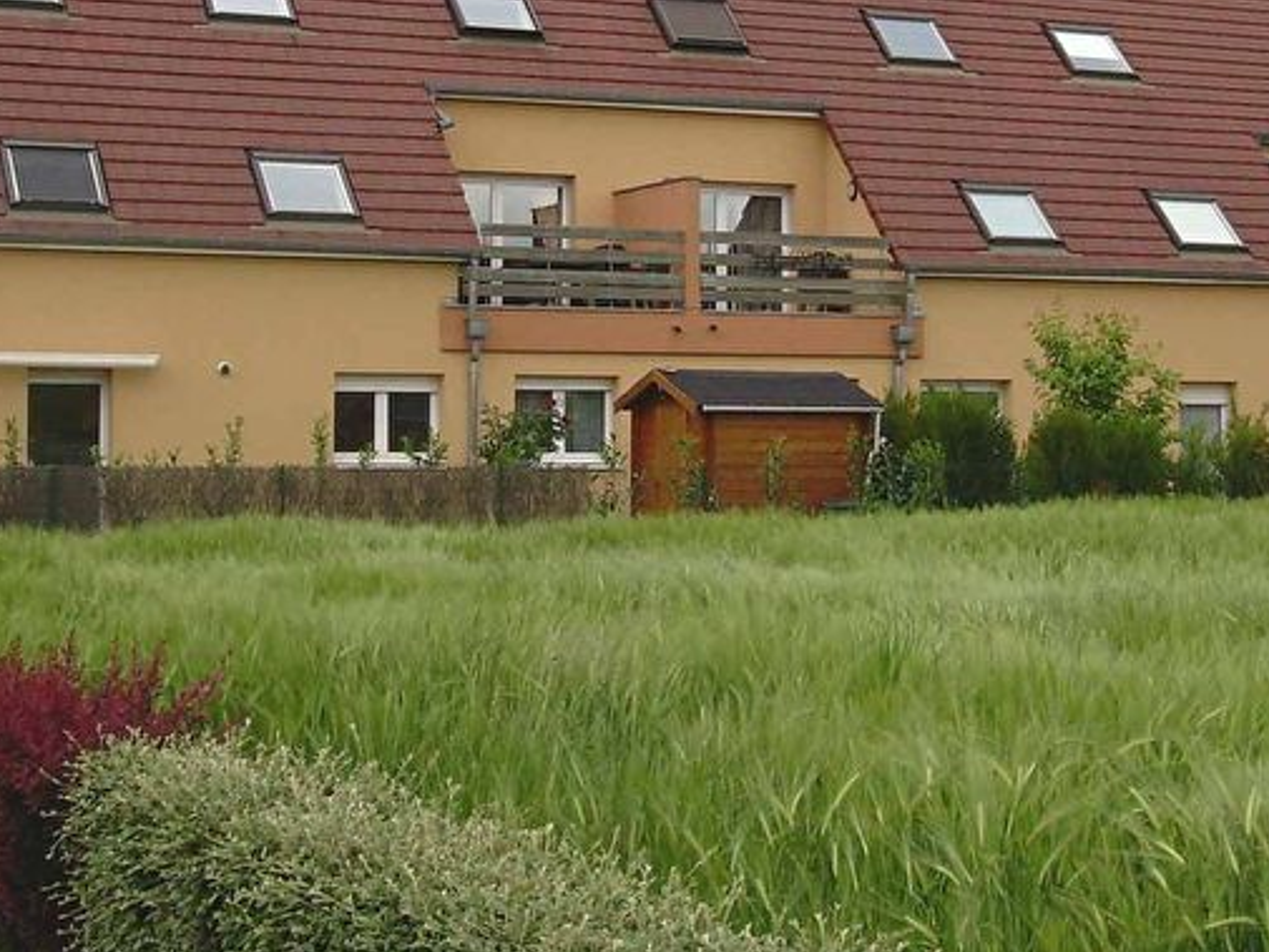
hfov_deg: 25.3
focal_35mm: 77
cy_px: 118
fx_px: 2823
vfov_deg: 18.9
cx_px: 787
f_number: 4.6
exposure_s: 1/324
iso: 50
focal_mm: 6.3
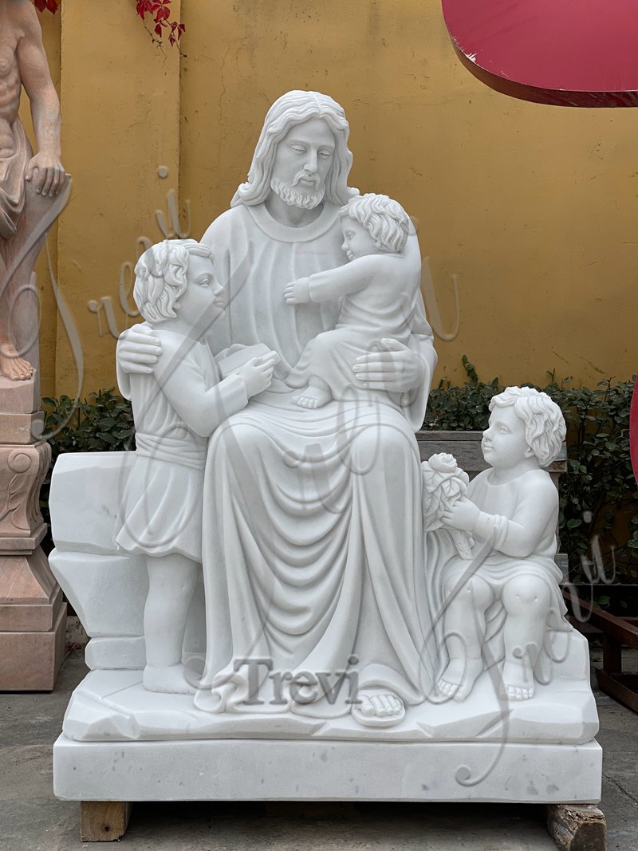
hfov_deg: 22.9
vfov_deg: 30.3
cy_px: 426
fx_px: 1573
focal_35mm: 64
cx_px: 319
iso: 25
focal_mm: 7.5
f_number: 2.2
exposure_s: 1/314
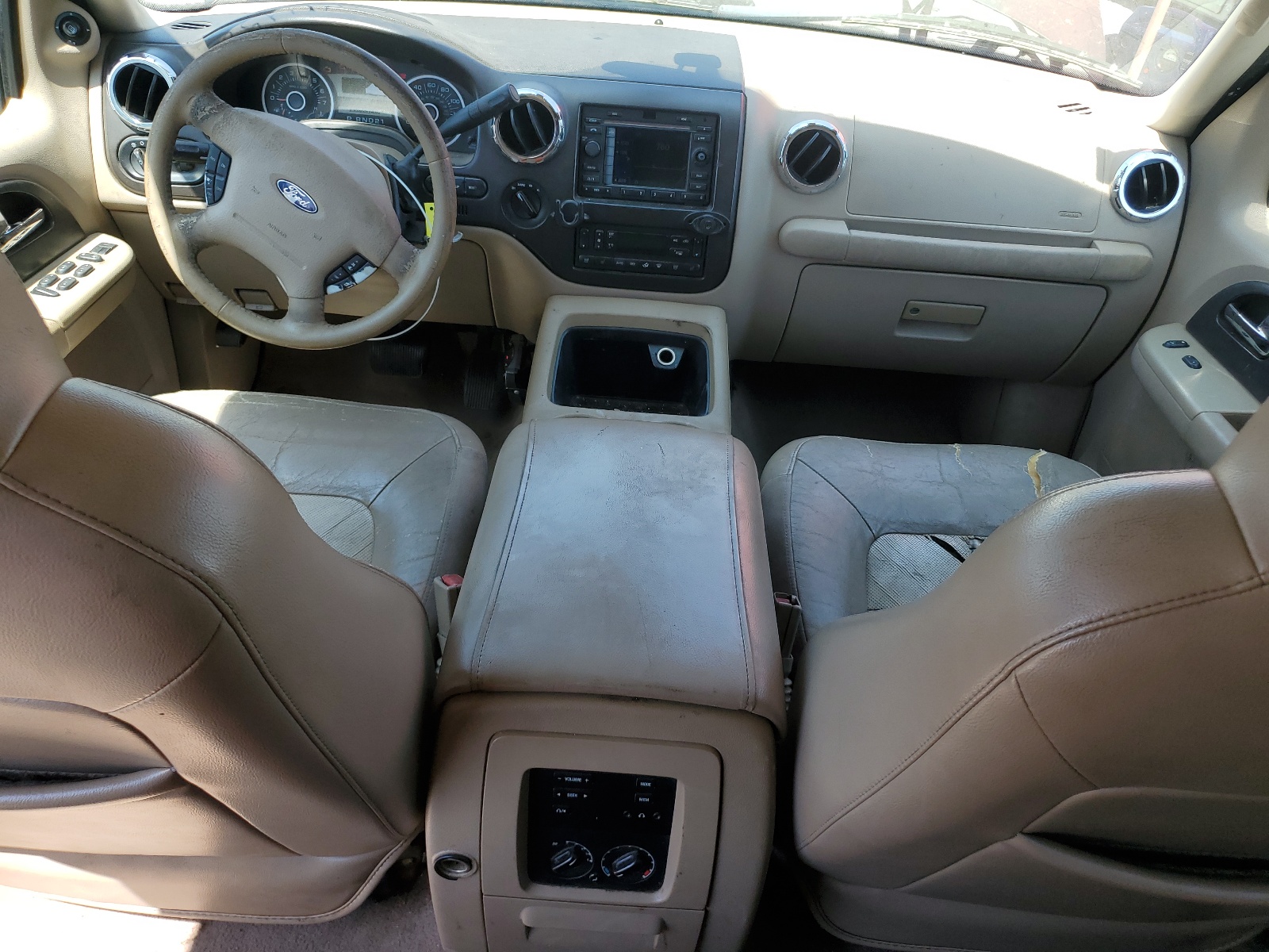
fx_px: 953
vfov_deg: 53.1
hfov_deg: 67.3
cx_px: 634
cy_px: 476
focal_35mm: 26
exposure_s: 1/345
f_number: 1.5
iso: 50
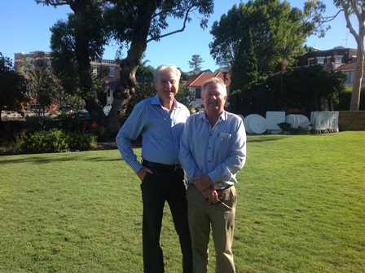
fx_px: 369
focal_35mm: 35
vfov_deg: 40.6
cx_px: 182
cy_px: 136
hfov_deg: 52.7
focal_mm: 4.28
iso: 50
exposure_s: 1/916
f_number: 2.4
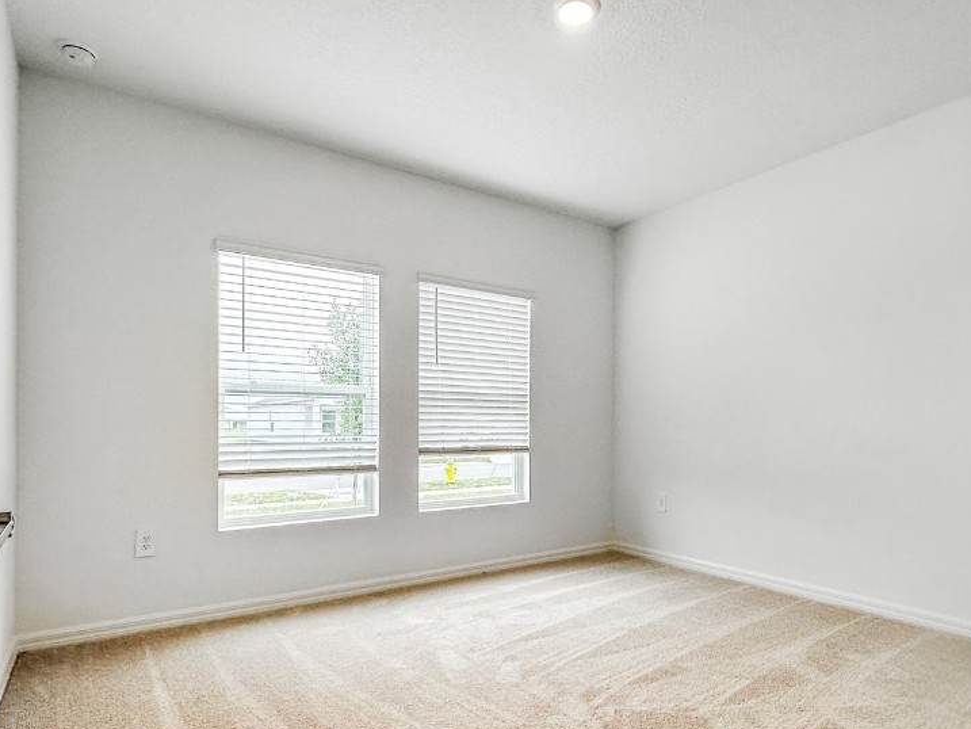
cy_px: 443
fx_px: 561
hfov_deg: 81.7
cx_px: 513
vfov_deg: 65.3
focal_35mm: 20
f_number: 2.2
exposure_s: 1/120
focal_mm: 2.22
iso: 80
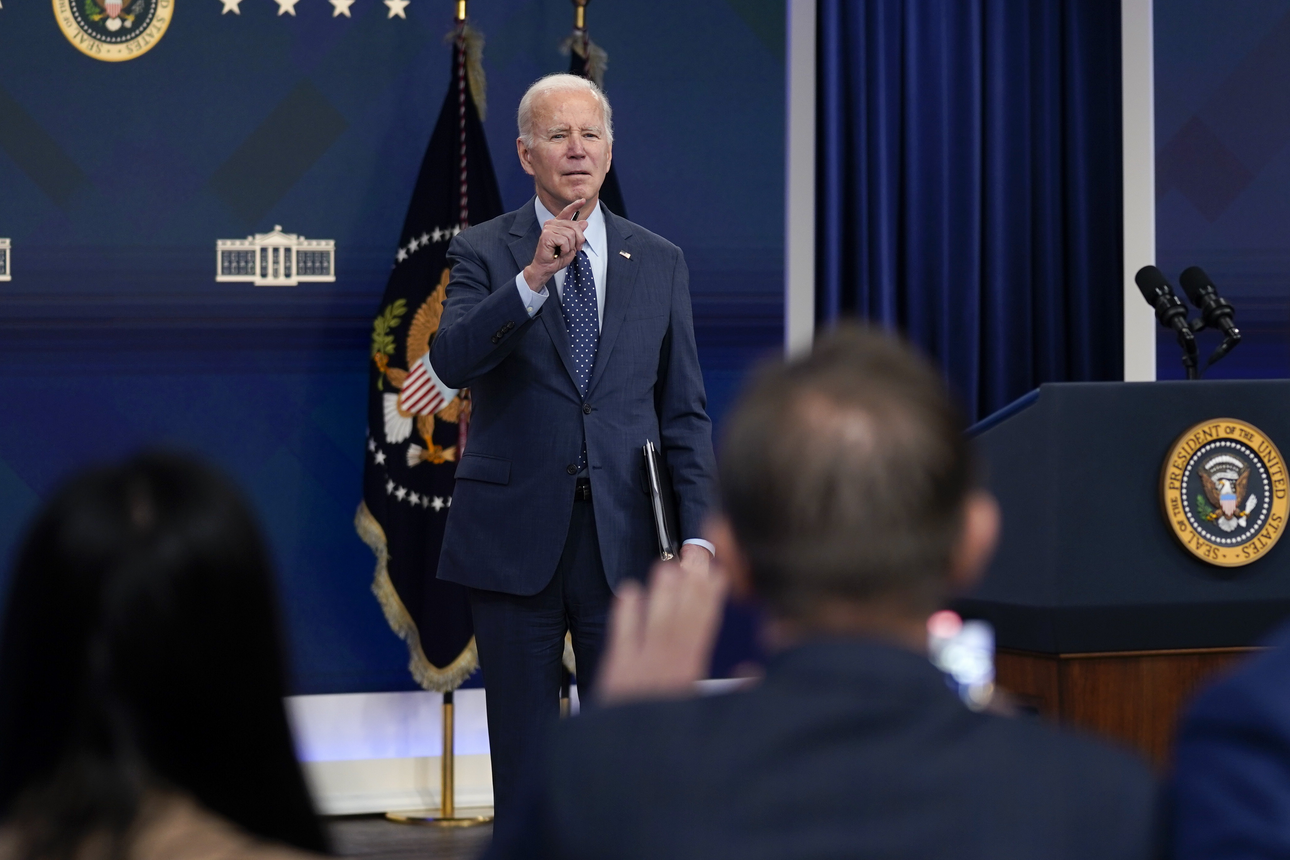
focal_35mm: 135
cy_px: 511
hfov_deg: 15.2
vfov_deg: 10.2
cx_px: 847
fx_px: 4837
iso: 800
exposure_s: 1/250
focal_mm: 98
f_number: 2.8
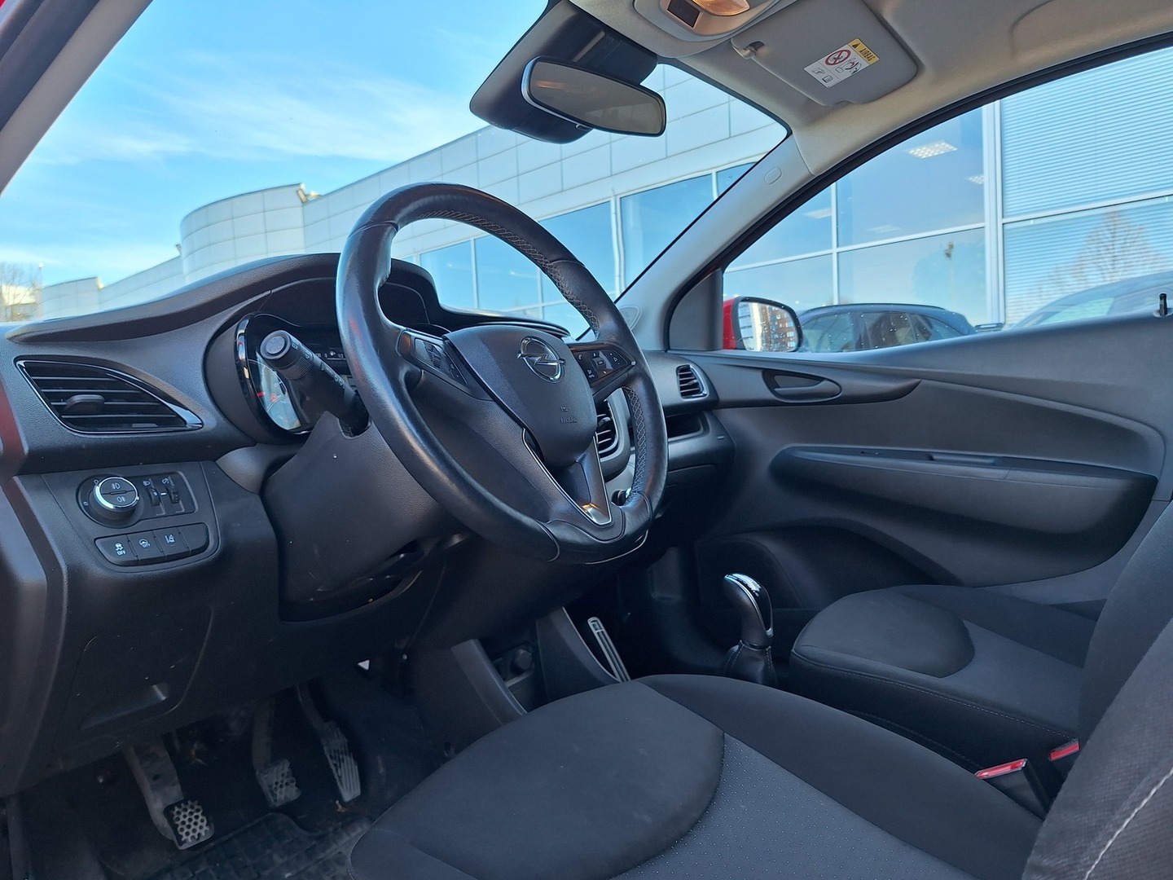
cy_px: 440
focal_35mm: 23
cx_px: 586
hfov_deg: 73.9
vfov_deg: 58.9
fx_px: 779
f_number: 1.8
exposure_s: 1/157
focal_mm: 5.54
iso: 40
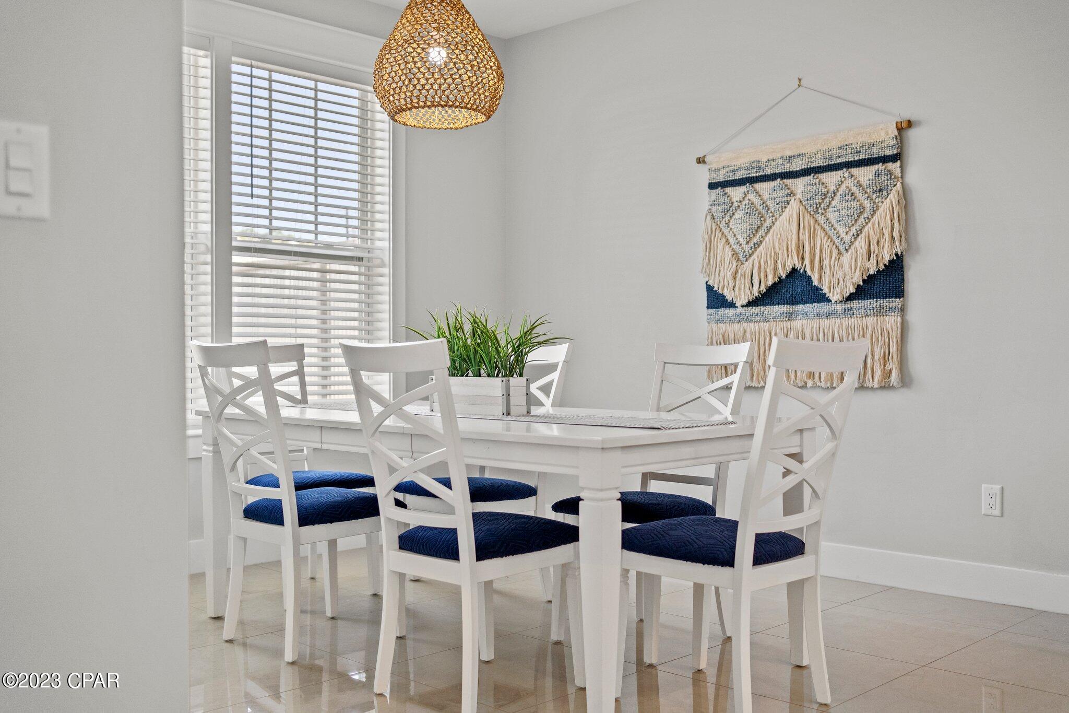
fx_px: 1039
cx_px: 534
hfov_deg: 54.4
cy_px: 356
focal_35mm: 35
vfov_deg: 37.8
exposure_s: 1/320
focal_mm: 35
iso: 1000
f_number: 2.8
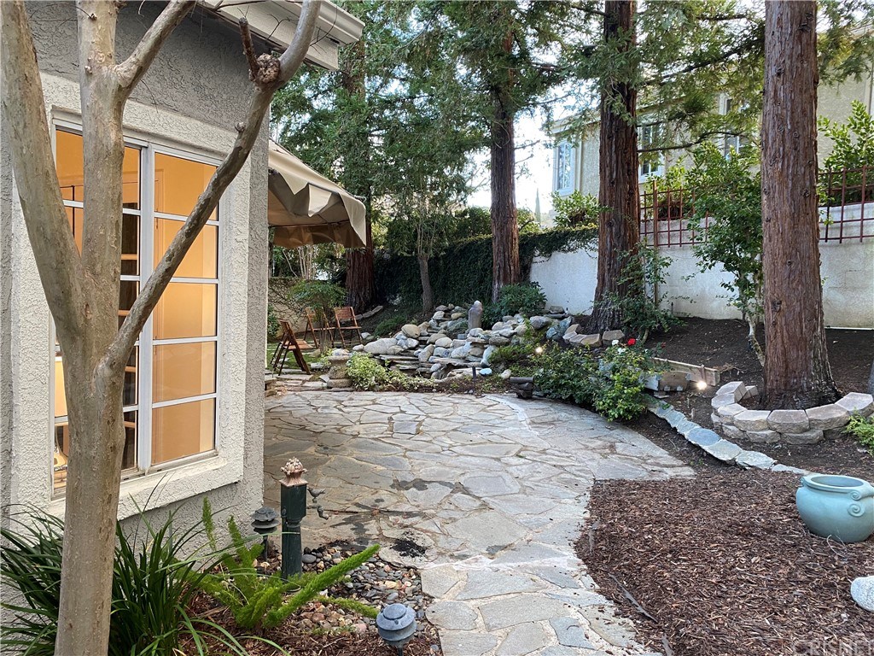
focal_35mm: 26
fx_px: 656
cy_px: 328
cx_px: 437
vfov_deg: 53.1
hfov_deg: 67.3
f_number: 1.8
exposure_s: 1/61
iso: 125
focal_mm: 4.25
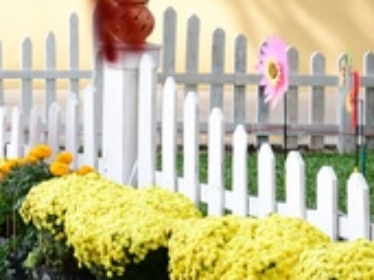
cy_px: -94
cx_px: -249
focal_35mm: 242
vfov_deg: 6.1
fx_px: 2613
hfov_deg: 8.0
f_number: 8
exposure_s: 1/80
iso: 250
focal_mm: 66
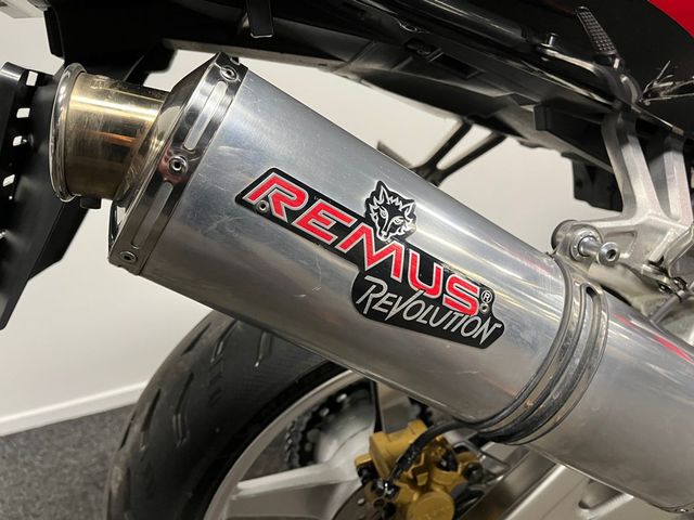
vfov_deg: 53.1
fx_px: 521
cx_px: 347
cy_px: 260
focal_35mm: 26
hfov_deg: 67.3
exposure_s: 1/50
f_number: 1.6
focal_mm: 5.1
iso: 200
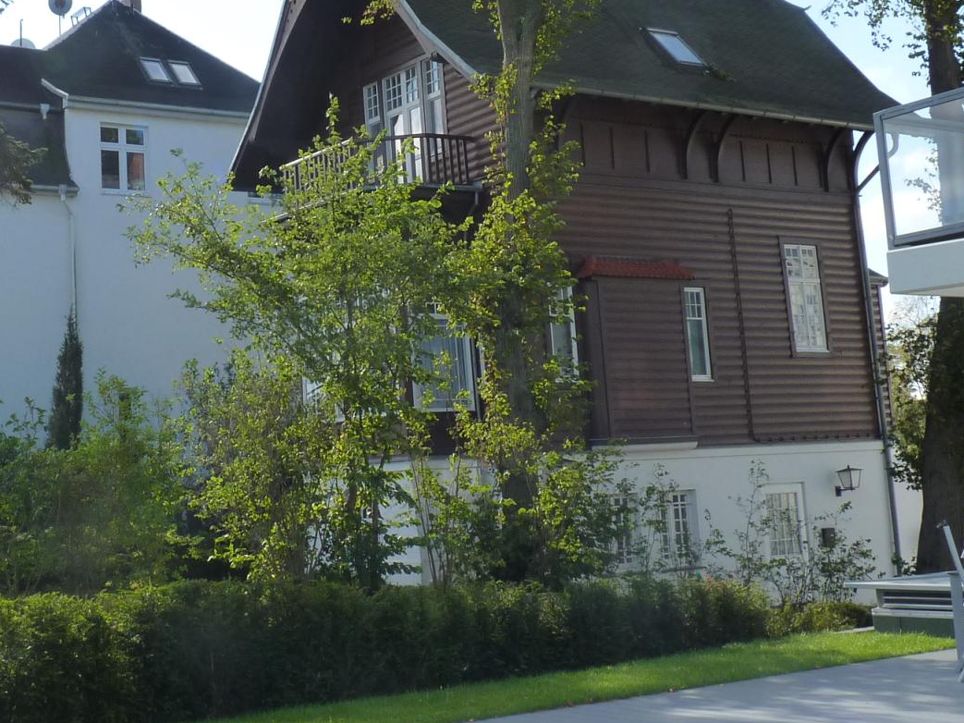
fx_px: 1476
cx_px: 311
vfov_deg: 27.4
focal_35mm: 53
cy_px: 255
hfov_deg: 35.8
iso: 125
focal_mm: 4.8
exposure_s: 1/250
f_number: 4.5
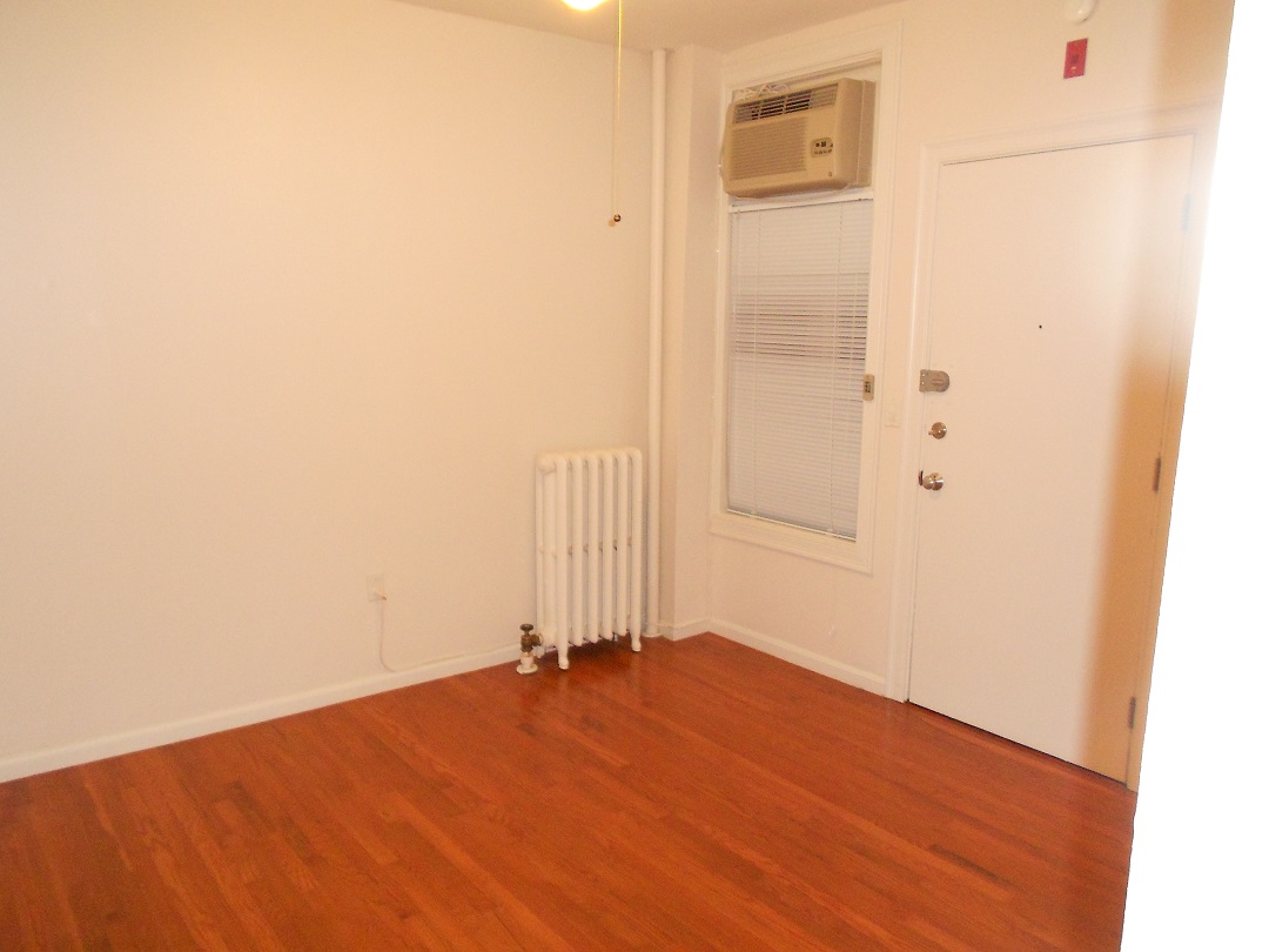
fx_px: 953
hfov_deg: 67.3
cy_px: 476
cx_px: 634
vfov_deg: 53.1
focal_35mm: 26
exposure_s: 1/25
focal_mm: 4.6
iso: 400
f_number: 3.2
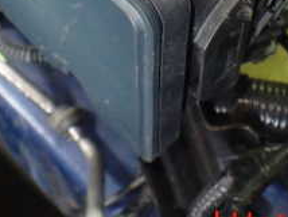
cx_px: 114
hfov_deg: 23.2
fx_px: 700
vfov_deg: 16.7
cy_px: -62
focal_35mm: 84
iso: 800
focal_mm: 5.4
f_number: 2.3
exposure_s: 1/80
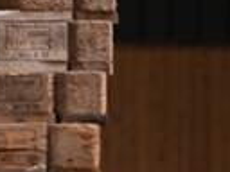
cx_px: -566
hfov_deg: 3.2
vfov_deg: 2.5
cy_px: 269
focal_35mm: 600
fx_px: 3987
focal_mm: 89
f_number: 2.8
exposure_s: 1/250
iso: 1250
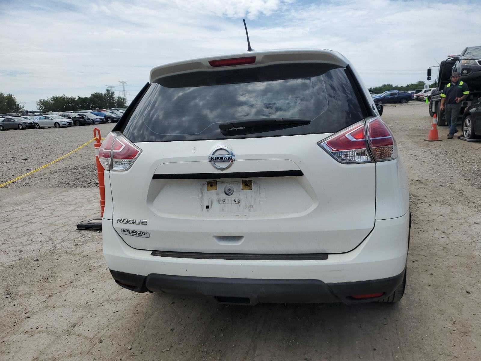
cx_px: 240
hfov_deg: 67.3
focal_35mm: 26
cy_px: 180
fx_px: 361
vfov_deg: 53.1
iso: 50
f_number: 1.5
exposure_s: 1/5000
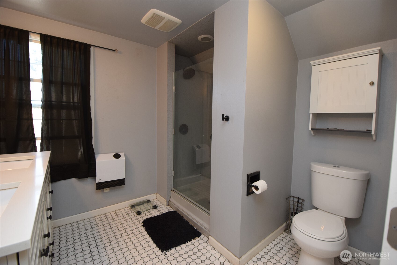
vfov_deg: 77.3
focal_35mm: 15
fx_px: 165
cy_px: 132
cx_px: 198
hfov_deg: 100.4
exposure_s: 1/80
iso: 800
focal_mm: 10
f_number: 4
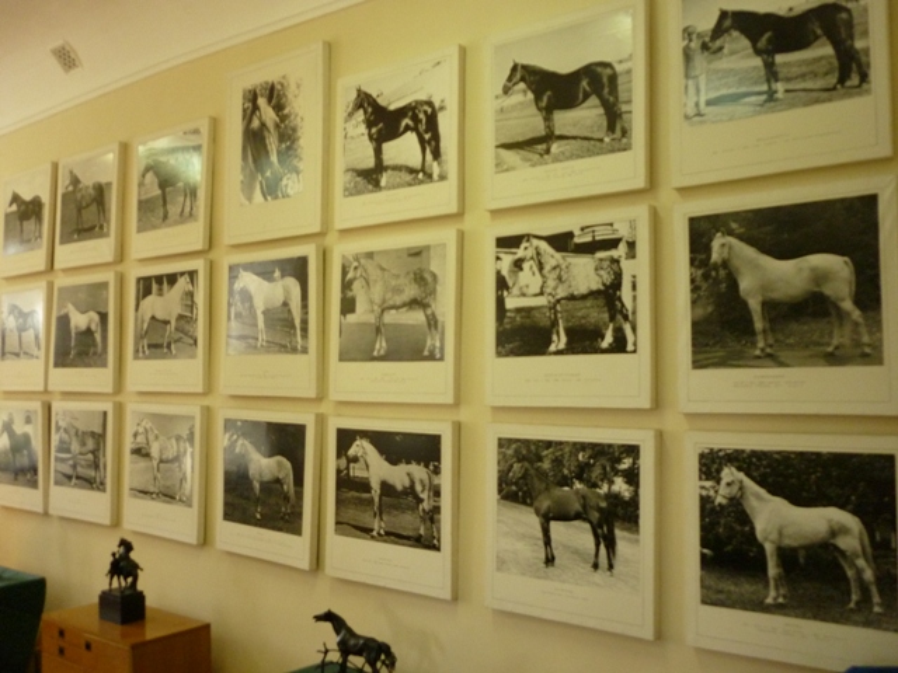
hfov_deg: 55.4
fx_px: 856
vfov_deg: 42.9
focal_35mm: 33
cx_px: 449
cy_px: 336
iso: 400
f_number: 2.8
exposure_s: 1/60
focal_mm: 5.5
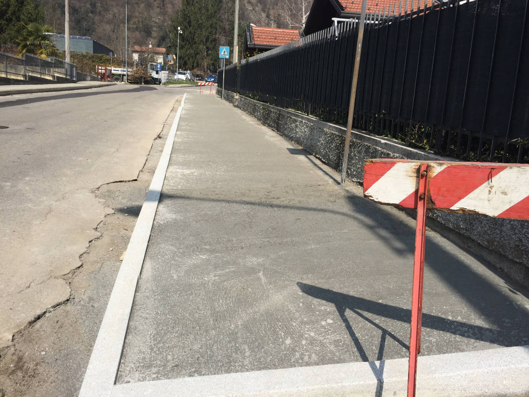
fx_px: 443
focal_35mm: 29
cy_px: 198
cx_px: 264
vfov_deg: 48.2
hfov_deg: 61.7
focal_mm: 4.15
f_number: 2.2
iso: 32
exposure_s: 1/2475
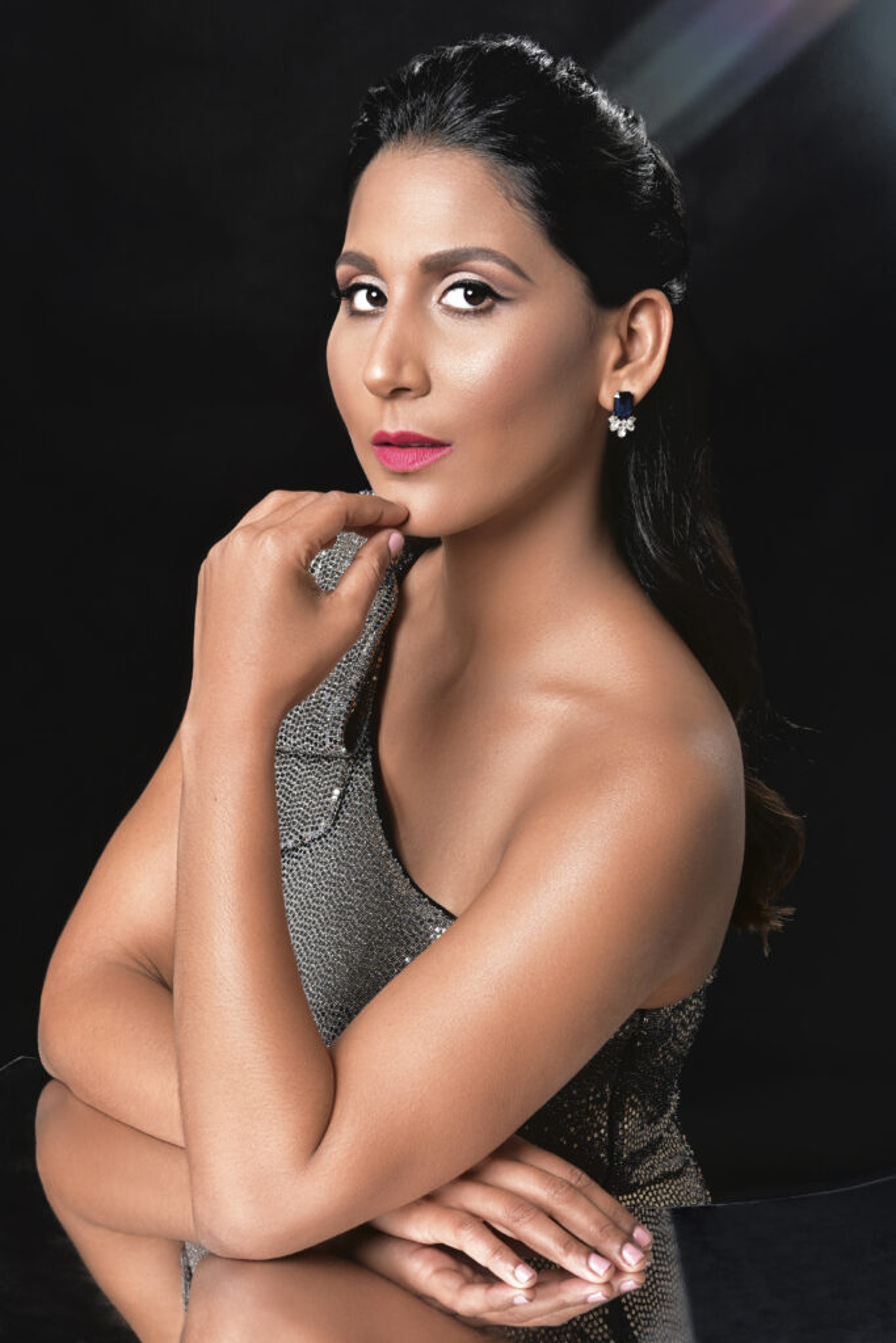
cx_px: 448
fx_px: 2911
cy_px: 672
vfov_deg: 26.0
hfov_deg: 17.5
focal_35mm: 78
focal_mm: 52
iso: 100
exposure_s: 1/125
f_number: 9
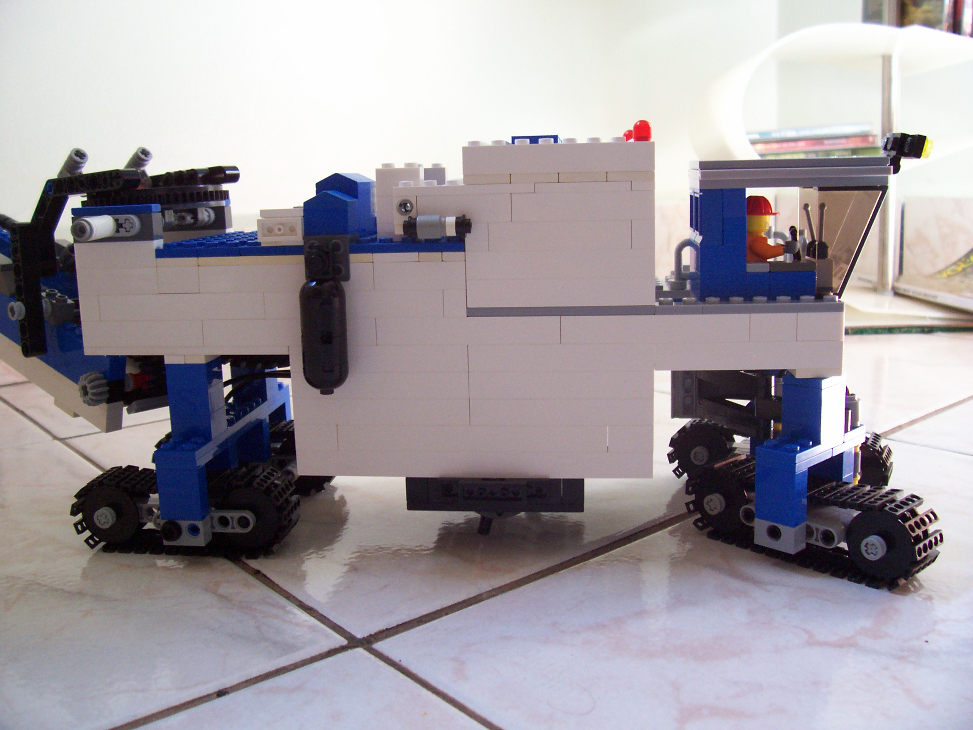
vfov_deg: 41.8
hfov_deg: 54.0
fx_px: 956
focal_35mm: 34
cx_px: 486
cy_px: 365
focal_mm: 5.6
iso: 160
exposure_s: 1/27.2
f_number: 2.7
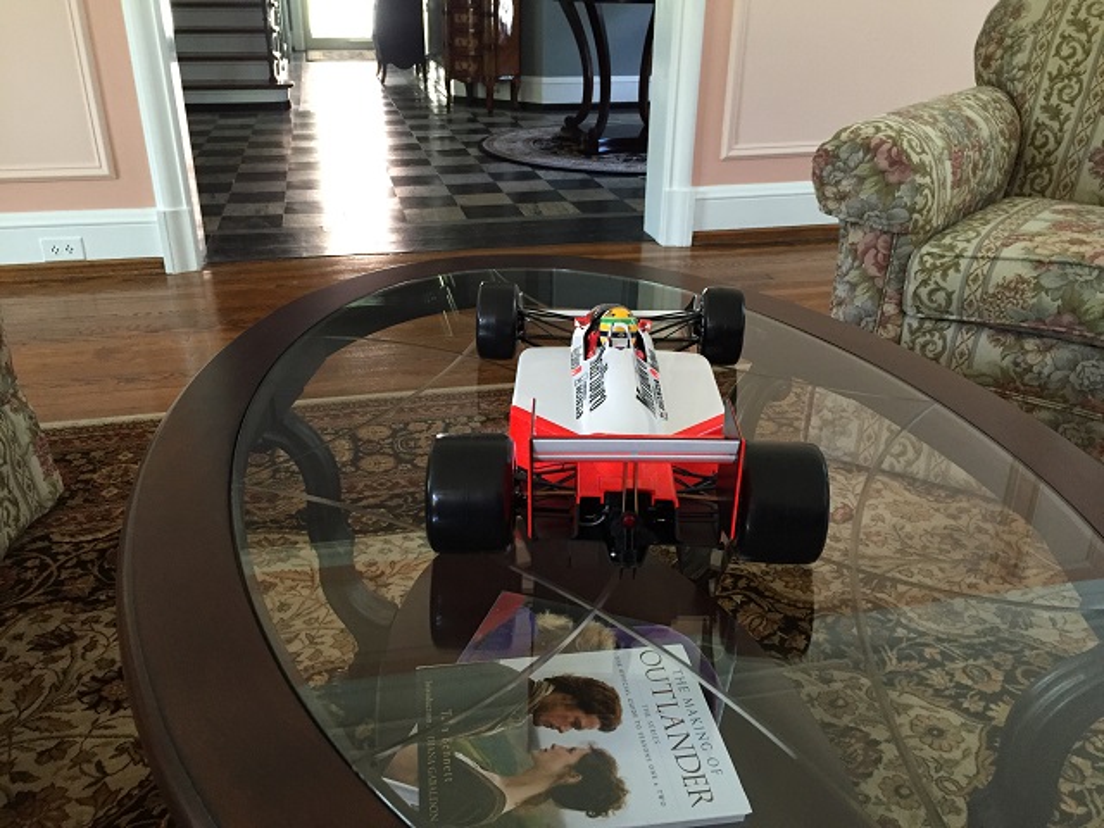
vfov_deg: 48.2
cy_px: 414
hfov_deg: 61.7
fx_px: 925
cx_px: 552
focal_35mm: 29
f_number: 2.2
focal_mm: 4.15
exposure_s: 1/30
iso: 200
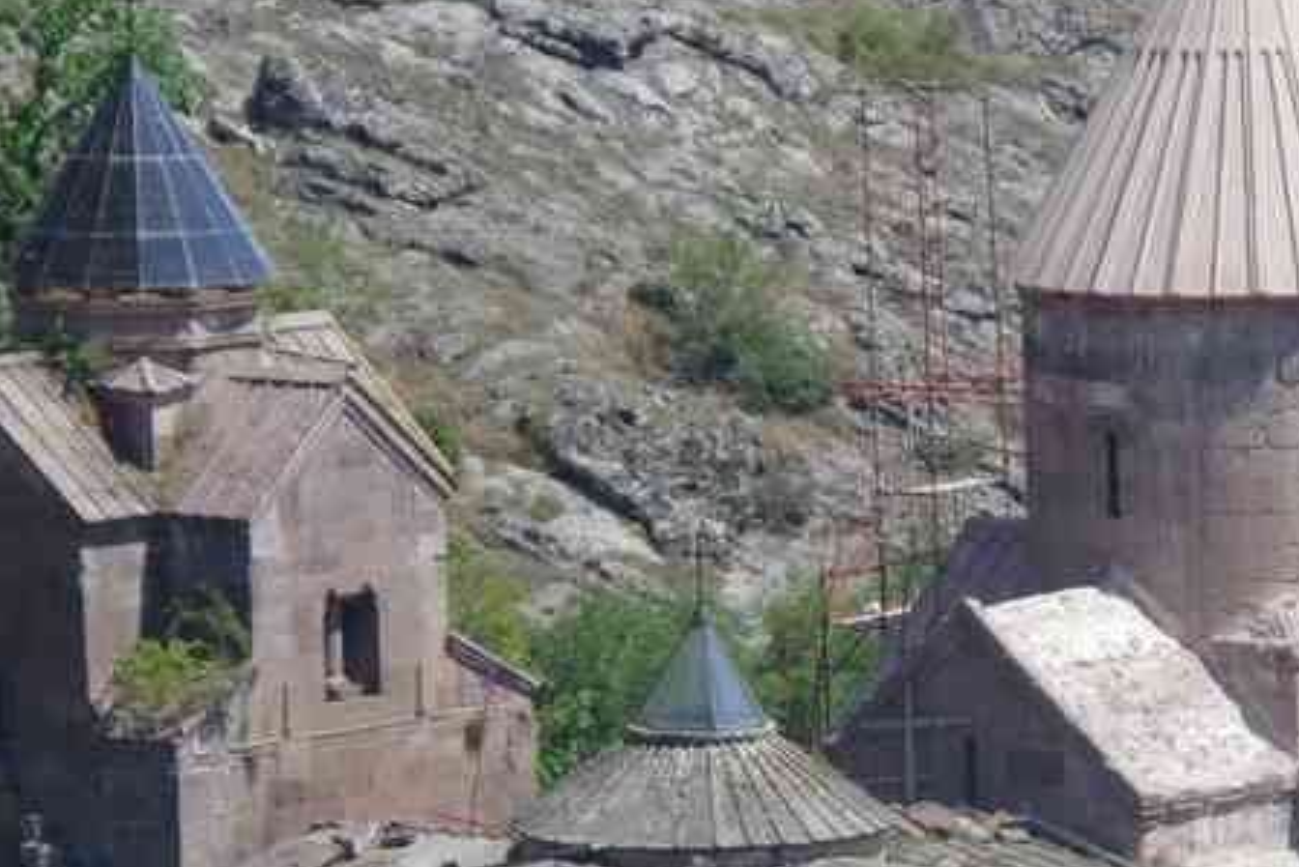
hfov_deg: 5.6
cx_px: 912
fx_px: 13282
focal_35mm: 368
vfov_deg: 3.7
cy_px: 696
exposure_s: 1/160
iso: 200
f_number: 9
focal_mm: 110
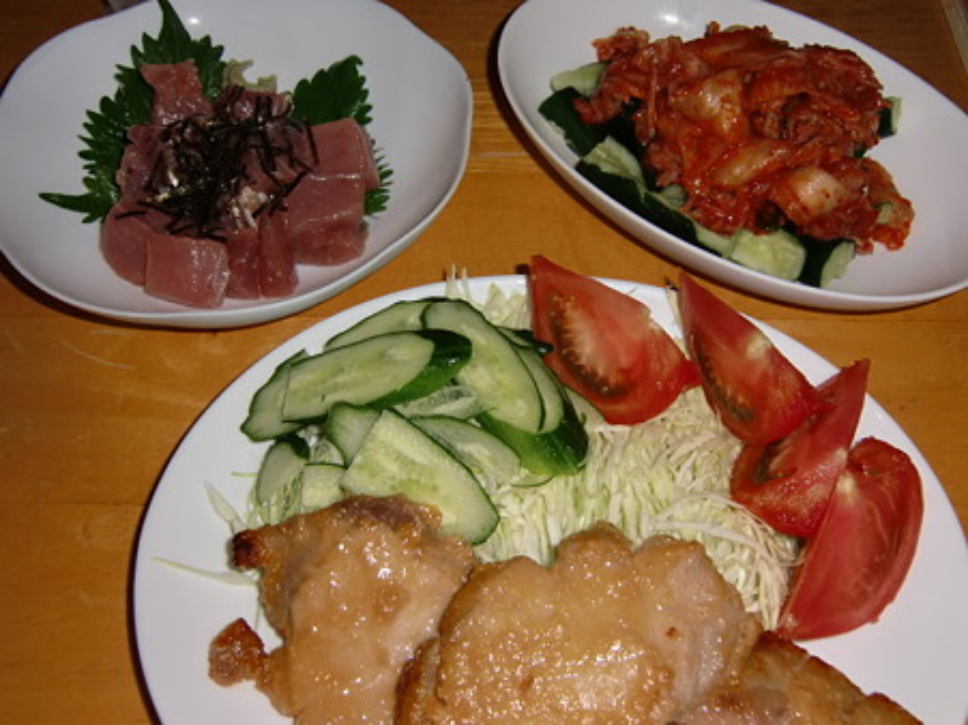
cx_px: 484
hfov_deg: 54.0
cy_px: 362
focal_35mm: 34
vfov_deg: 41.8
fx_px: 951
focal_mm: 6.1
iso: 64
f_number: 3.6
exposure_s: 1/30
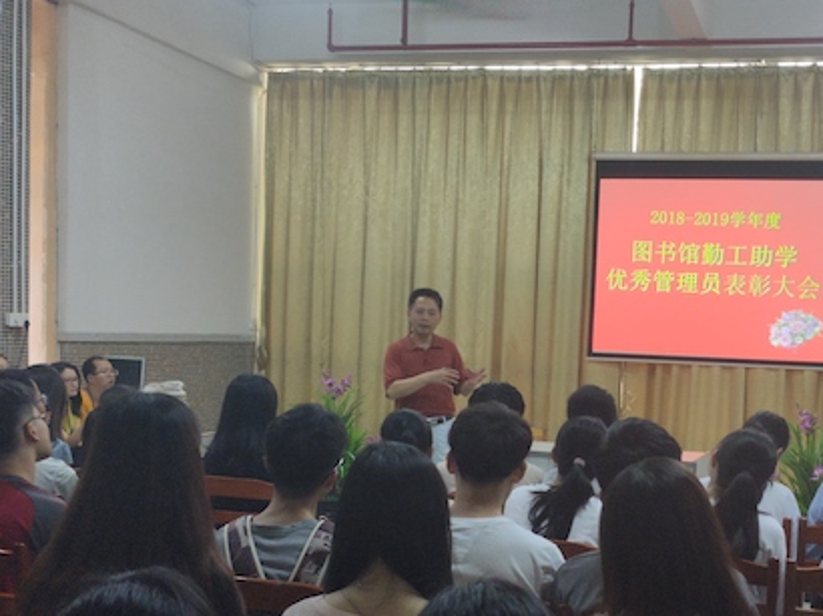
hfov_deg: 50.7
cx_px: 525
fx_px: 855
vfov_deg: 39.0
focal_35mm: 36
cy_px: 424
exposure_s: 1/50
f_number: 1.75
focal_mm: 4.77
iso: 913
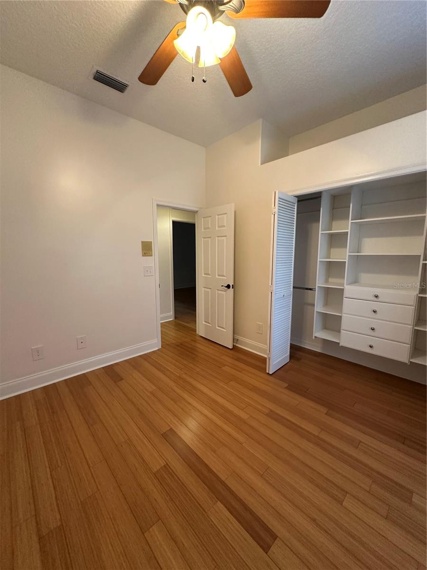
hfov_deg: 85.7
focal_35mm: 14
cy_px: 285
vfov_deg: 102.1
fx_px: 230
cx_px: 214
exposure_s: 1/60
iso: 320
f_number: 2.2
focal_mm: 2.22
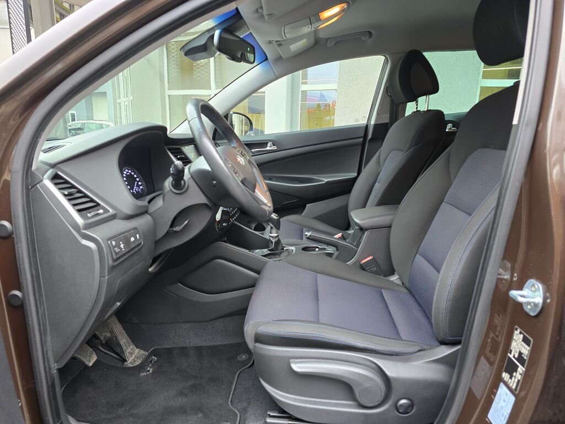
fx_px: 375
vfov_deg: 58.9
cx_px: 282
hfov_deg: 73.9
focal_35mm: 23
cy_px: 212
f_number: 1.7
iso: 400
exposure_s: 1/100
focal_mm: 6.3
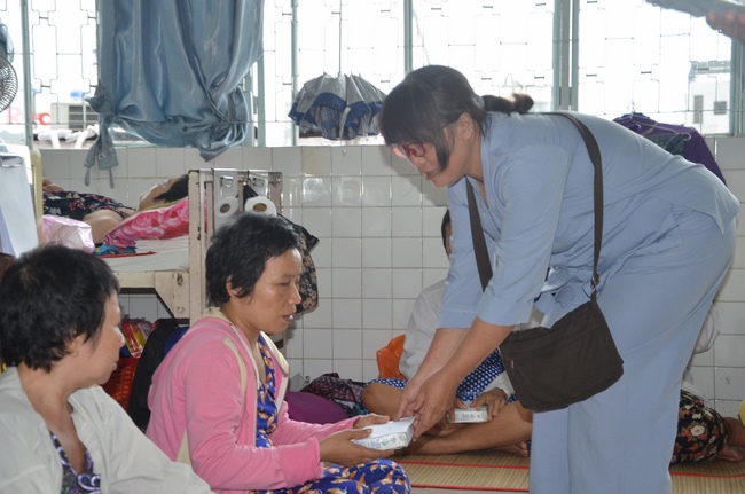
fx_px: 1301
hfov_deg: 31.9
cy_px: 247
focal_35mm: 63
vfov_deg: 21.5
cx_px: 372
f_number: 5
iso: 1000
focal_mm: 42
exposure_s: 1/80
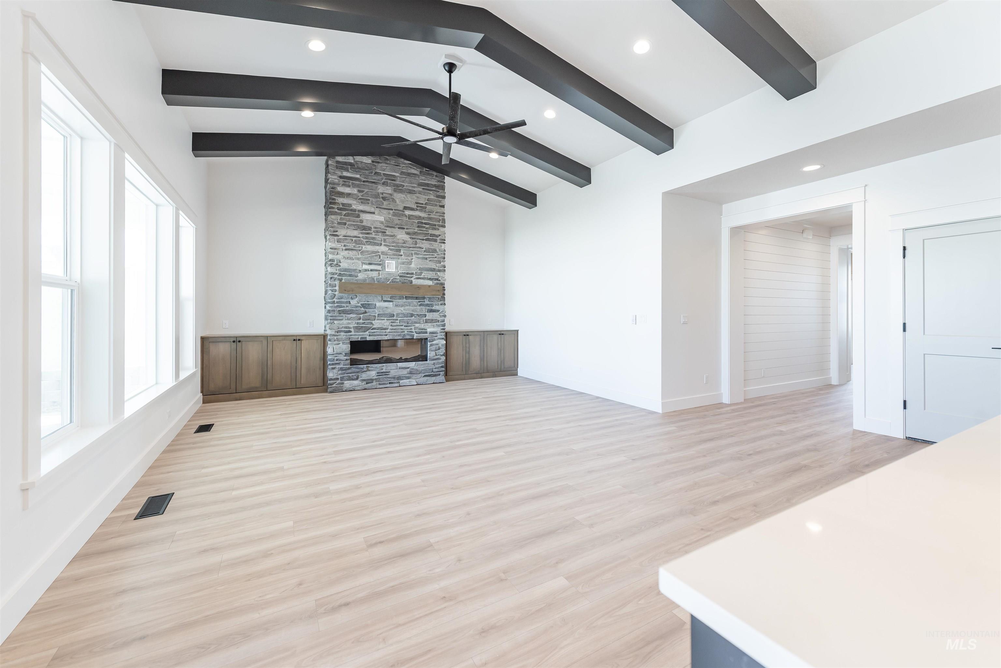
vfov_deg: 81.2
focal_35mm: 14
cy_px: 334
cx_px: 500
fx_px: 389
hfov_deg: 104.2
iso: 400
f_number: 4
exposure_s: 1/80
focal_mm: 14
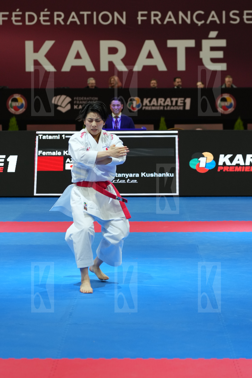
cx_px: 126
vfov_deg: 18.4
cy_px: 189
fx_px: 1166
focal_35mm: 111
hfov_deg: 12.3
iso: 1250
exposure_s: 1/1000
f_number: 2.8
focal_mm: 74
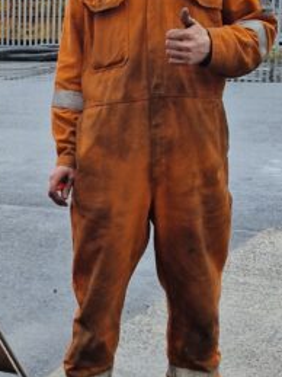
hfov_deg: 15.7
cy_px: 262
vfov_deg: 21.4
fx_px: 989
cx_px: -33
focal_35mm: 91
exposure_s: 1/180
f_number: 1.8
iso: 50
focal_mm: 5.4
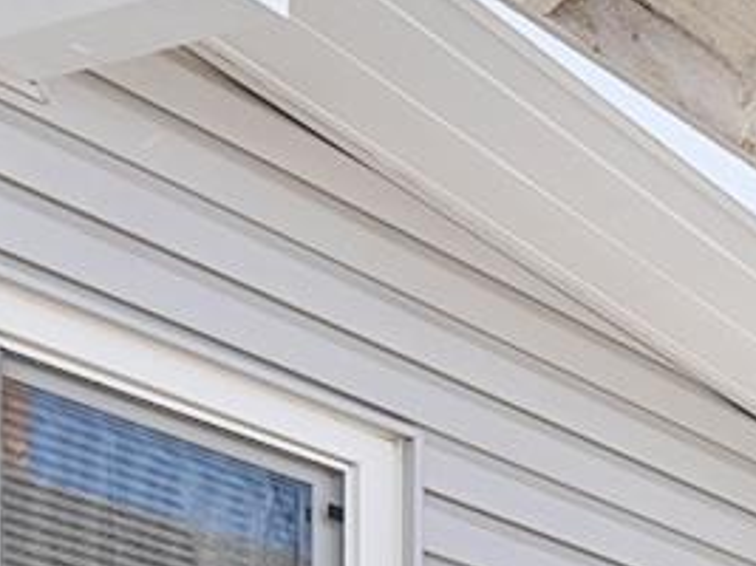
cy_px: 1313
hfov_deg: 14.8
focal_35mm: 81
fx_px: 1768
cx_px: 1823
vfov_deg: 13.7
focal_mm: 10
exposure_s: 1/13
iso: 125
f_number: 8
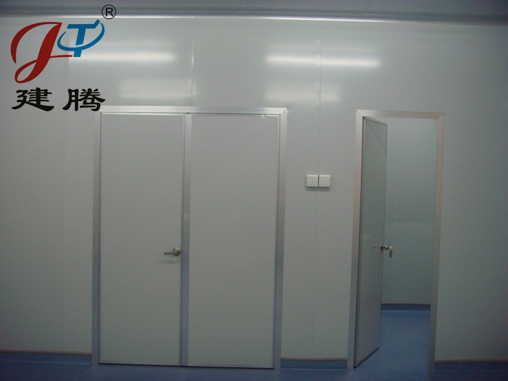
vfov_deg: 36.8
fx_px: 572
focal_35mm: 39
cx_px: 254
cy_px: 190
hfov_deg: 47.9
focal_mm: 6.6
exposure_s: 1/45
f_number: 3.5
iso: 200
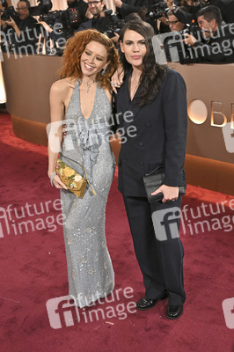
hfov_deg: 28.0
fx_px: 469
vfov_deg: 41.1
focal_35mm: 48
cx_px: 117
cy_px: 176
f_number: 5.6
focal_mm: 48
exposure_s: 1/320
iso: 2500
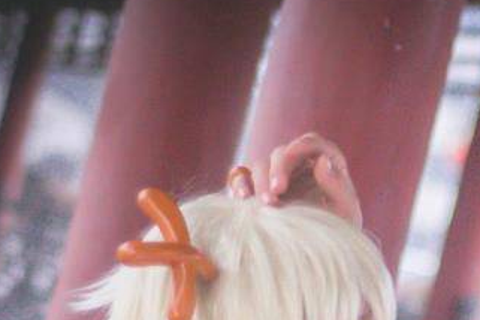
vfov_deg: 6.5
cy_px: 424
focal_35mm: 210
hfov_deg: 9.7
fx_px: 2800
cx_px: 498
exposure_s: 1/200
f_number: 1.8
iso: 2500
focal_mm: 50
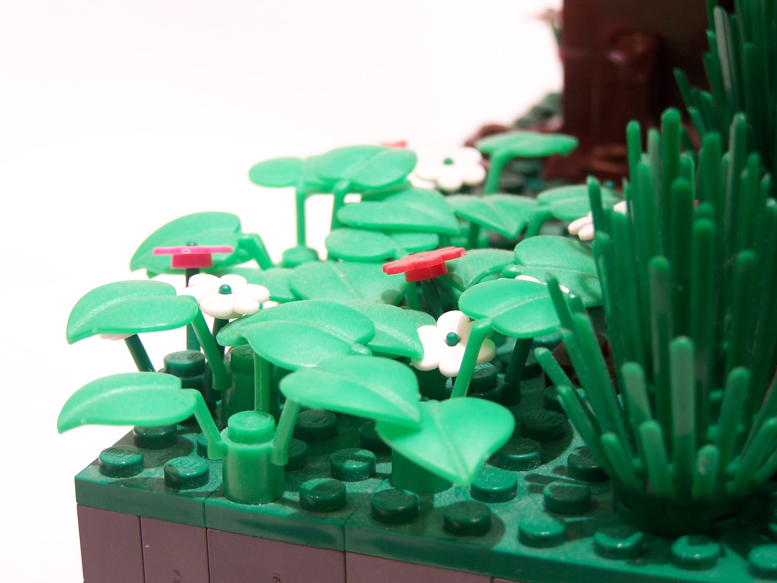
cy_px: 292
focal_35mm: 94
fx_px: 2110
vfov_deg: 15.7
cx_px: 388
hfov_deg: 20.9
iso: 80
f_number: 3.2
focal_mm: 15.6
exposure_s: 1/3
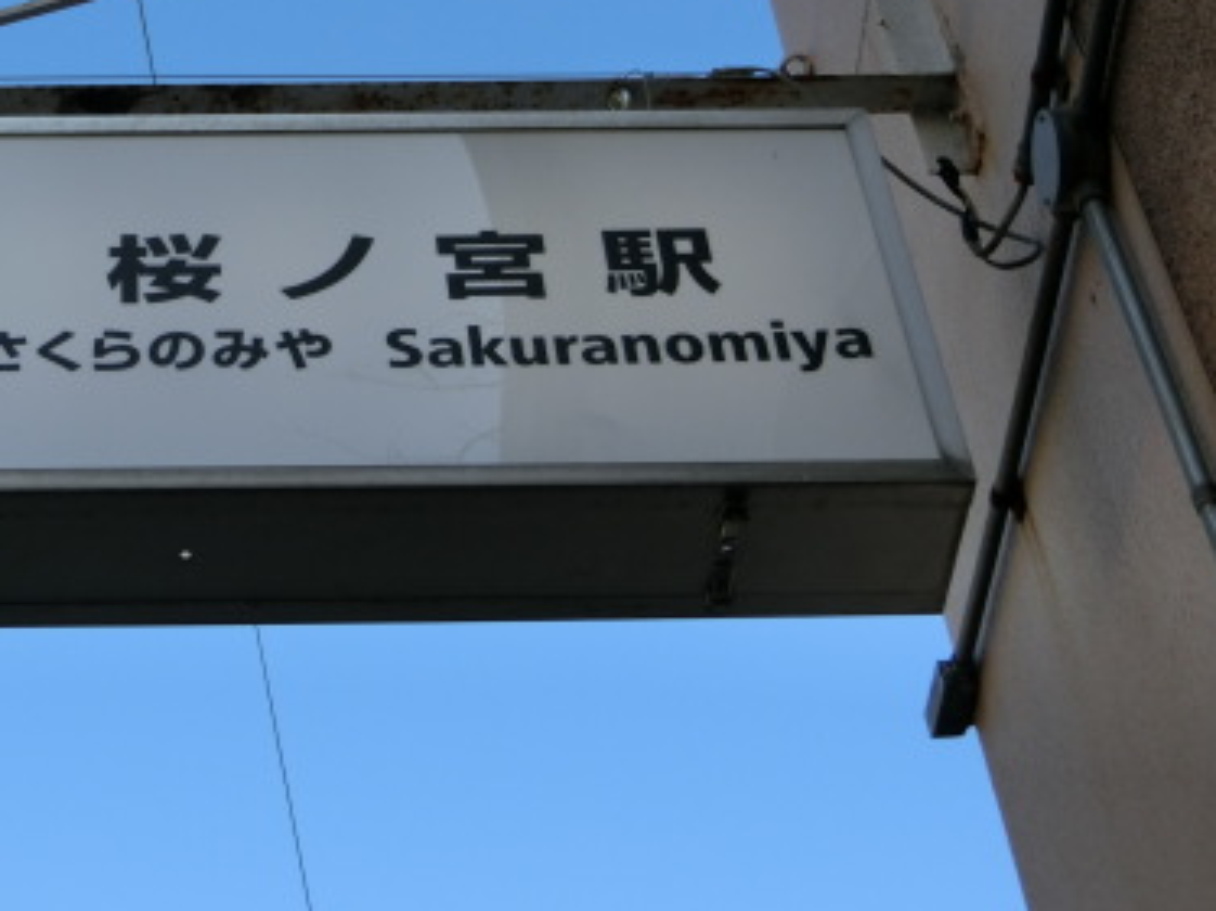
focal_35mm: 89
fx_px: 3124
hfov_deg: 21.7
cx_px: 205
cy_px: 264
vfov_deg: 16.5
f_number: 4.7
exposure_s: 1/250
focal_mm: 9.3
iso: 80
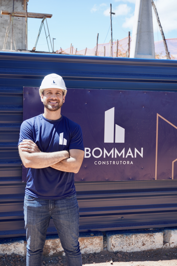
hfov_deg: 28.1
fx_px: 354
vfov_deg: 41.1
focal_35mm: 48
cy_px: 133
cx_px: 88
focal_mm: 32
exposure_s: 1/200
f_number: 5
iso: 100
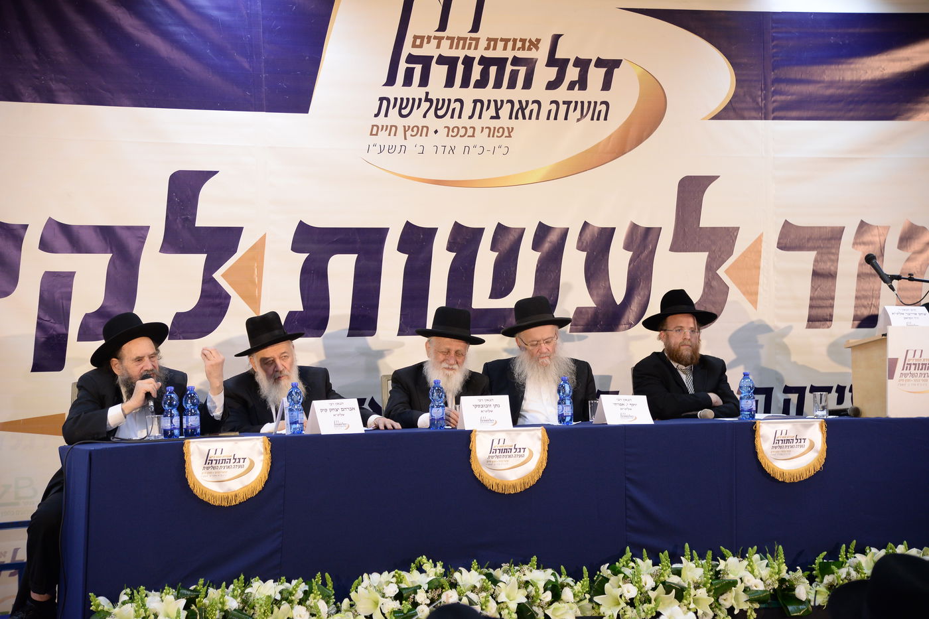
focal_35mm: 82
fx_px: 2116
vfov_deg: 16.6
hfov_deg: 24.8
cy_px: 310
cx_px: 464
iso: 1250
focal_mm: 82
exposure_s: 1/80
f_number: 4.5
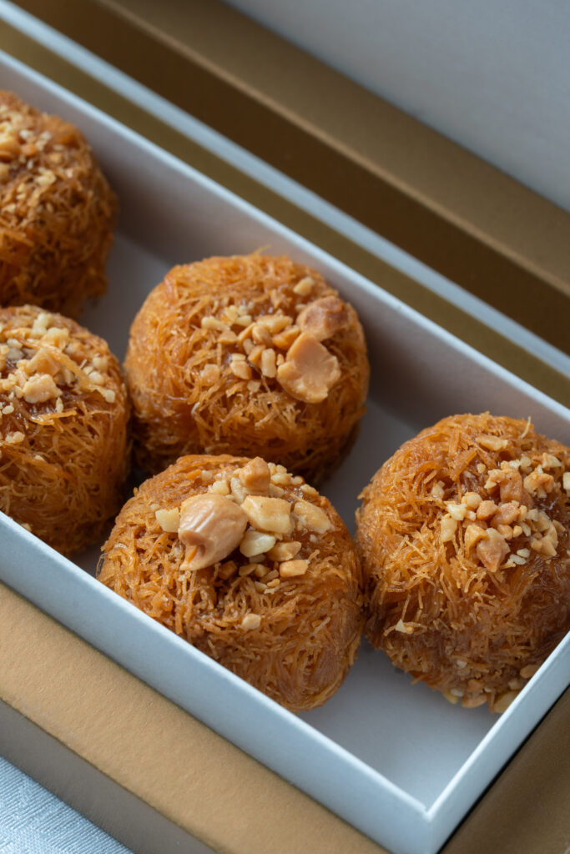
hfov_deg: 15.2
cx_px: 285
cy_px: 427
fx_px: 2137
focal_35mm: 90
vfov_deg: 22.6
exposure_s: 1/125
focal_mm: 90
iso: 250
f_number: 9
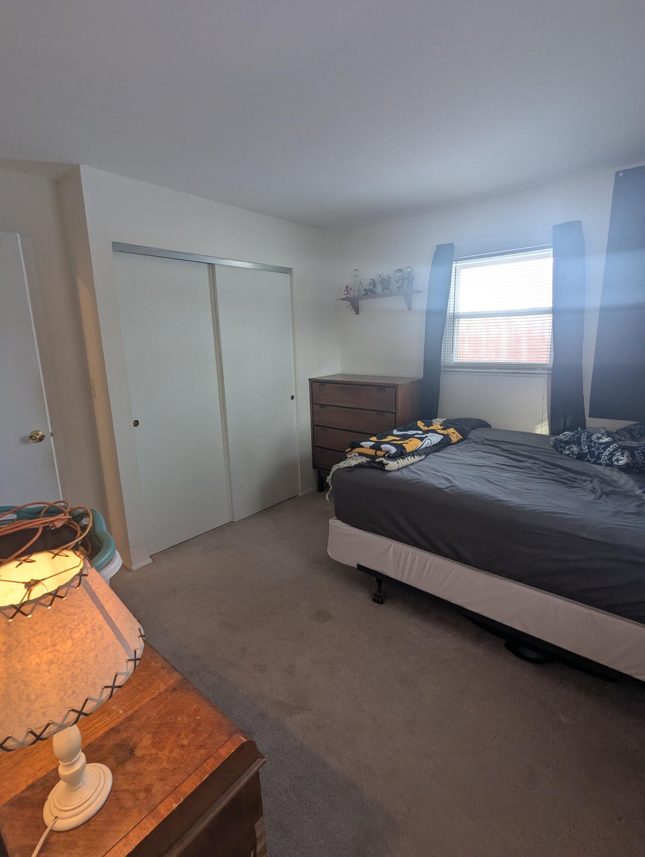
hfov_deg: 78.2
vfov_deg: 94.4
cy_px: 428
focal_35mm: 16
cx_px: 322
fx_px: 397
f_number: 2.2
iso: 77
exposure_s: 1/60
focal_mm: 2.35
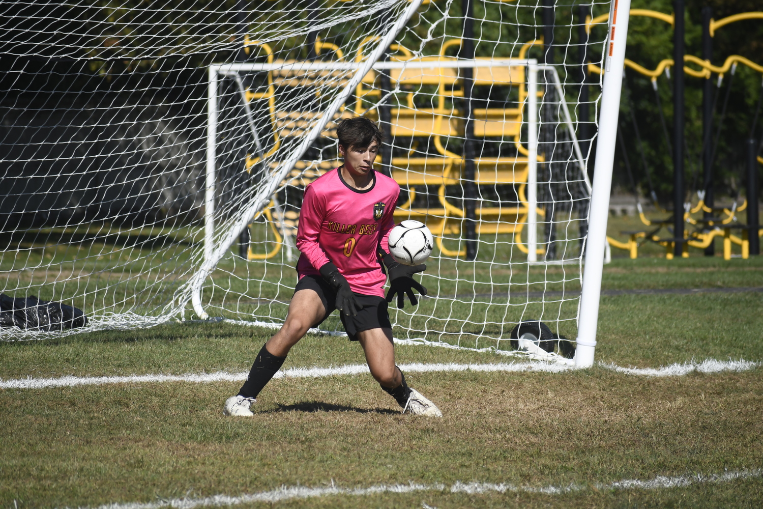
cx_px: 382
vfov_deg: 4.2
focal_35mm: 330
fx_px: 6994
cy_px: 254
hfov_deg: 6.2
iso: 400
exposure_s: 1/2500
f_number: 6.3
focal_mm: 220
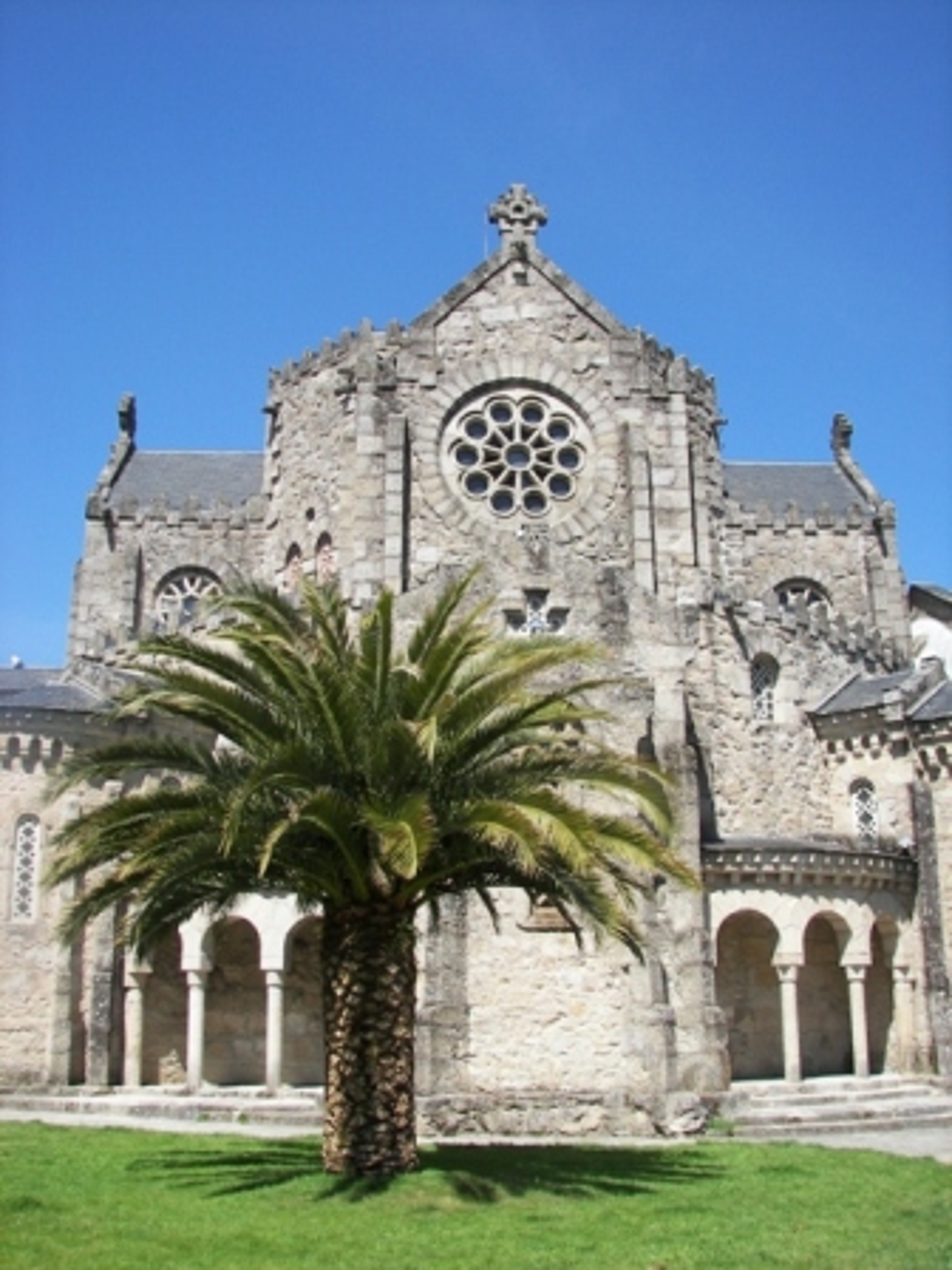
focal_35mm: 36
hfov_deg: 39.7
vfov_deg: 51.4
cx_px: 476
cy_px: 635
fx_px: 1320
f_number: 2.8
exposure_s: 1/640
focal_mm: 6
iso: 50
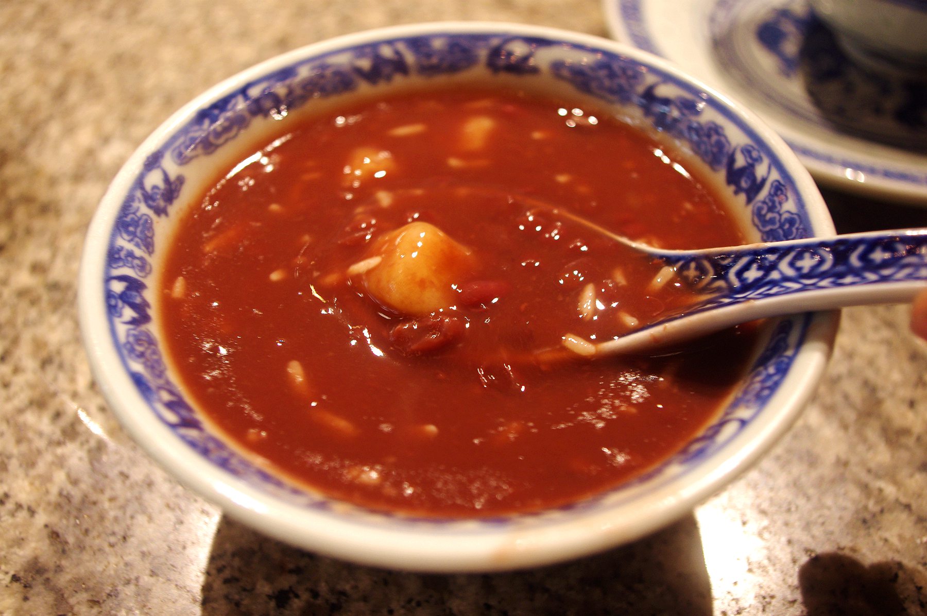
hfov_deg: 49.6
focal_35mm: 39
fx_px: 1003
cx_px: 464
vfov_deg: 34.1
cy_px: 308
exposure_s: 1/5
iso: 400
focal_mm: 26.25
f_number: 4
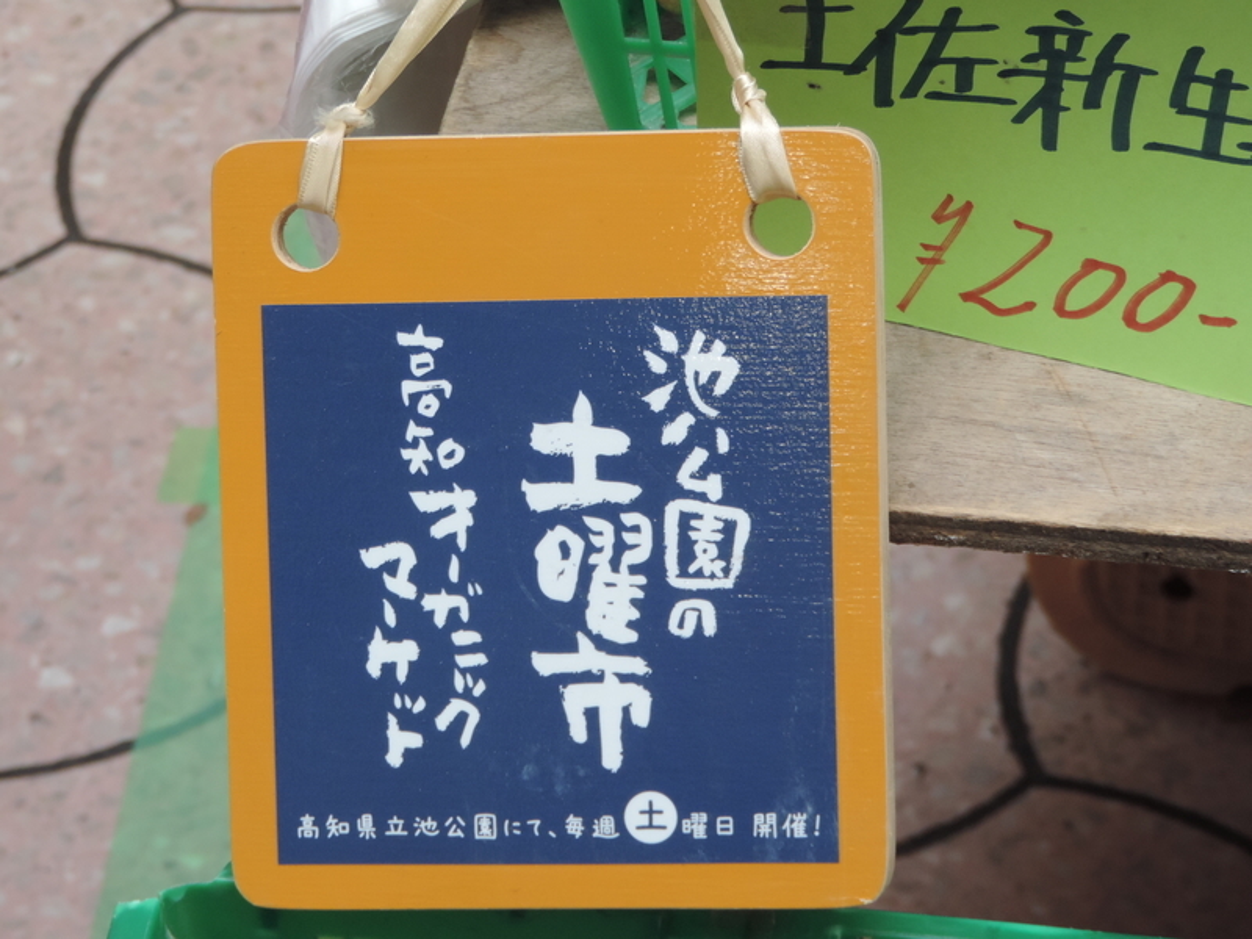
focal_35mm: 170
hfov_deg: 11.6
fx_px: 6149
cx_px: 626
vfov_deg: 8.7
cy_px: 470
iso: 250
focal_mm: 30.3
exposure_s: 1/125
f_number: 4.5
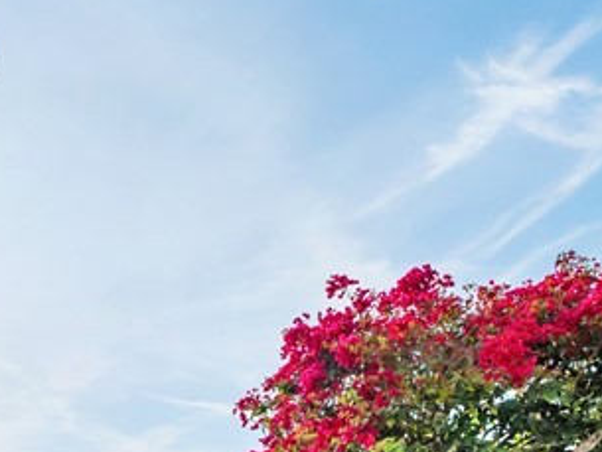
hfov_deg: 36.5
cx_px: 6
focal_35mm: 47
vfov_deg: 26.5
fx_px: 818
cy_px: 576
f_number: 7.1
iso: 200
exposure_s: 1/250
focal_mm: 7
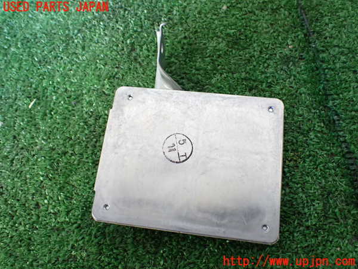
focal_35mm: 30
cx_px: 179
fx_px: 310
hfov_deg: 60.0
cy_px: 134
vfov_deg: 46.8
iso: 800
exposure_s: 1/100
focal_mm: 5.4
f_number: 2.3
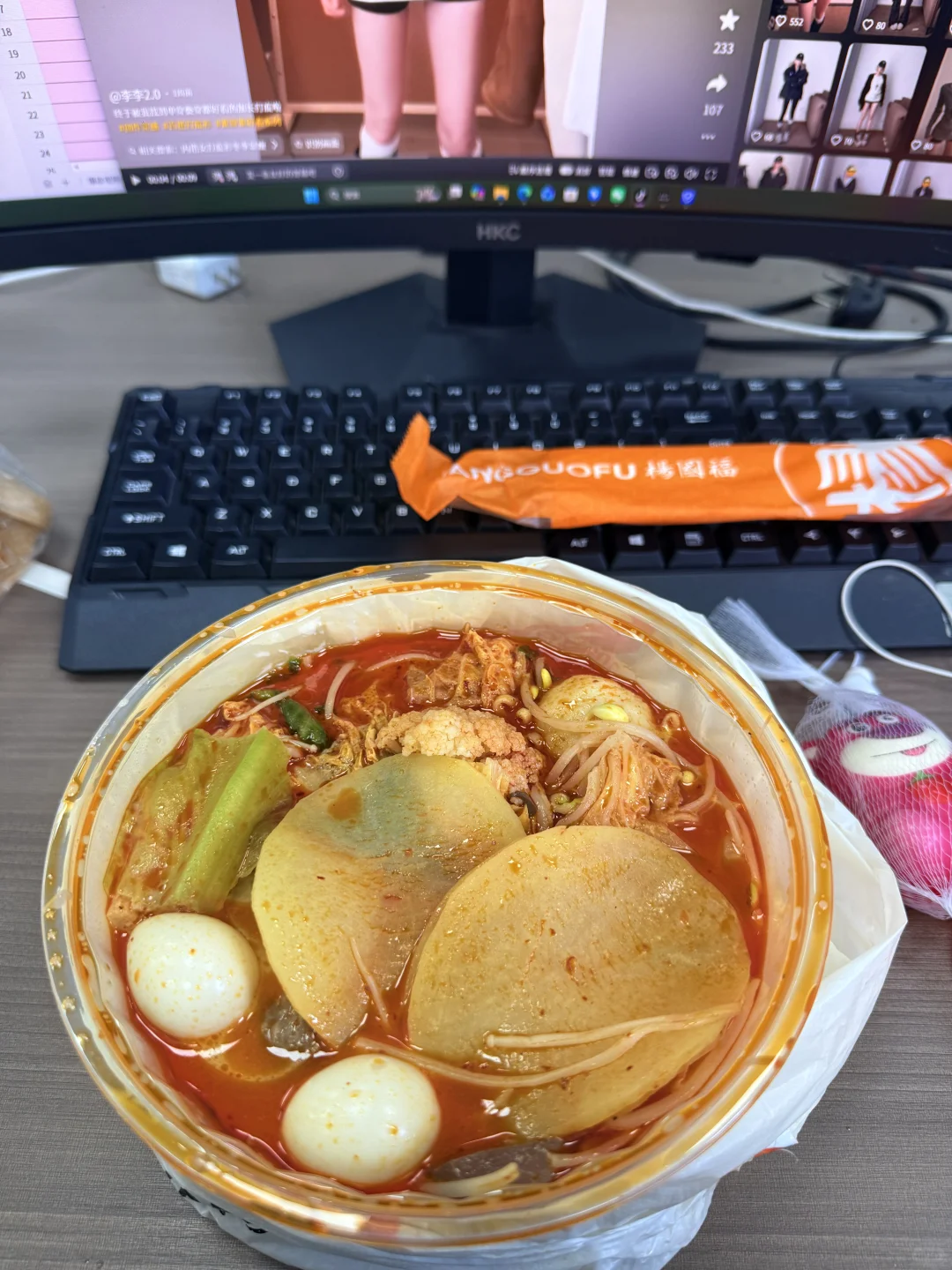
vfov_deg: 71.6
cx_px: 476
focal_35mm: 24
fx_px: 880
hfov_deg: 56.8
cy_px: 635
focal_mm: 6.76
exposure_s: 1/100
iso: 125
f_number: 1.78
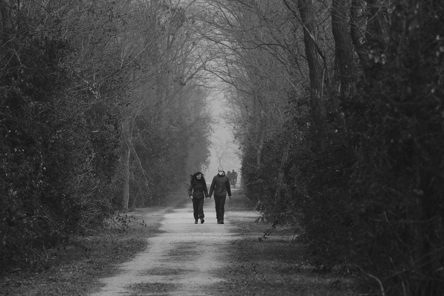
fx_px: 5550
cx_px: 222
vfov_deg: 3.1
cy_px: 148
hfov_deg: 4.6
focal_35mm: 450
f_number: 9
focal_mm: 300
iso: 160
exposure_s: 1/125
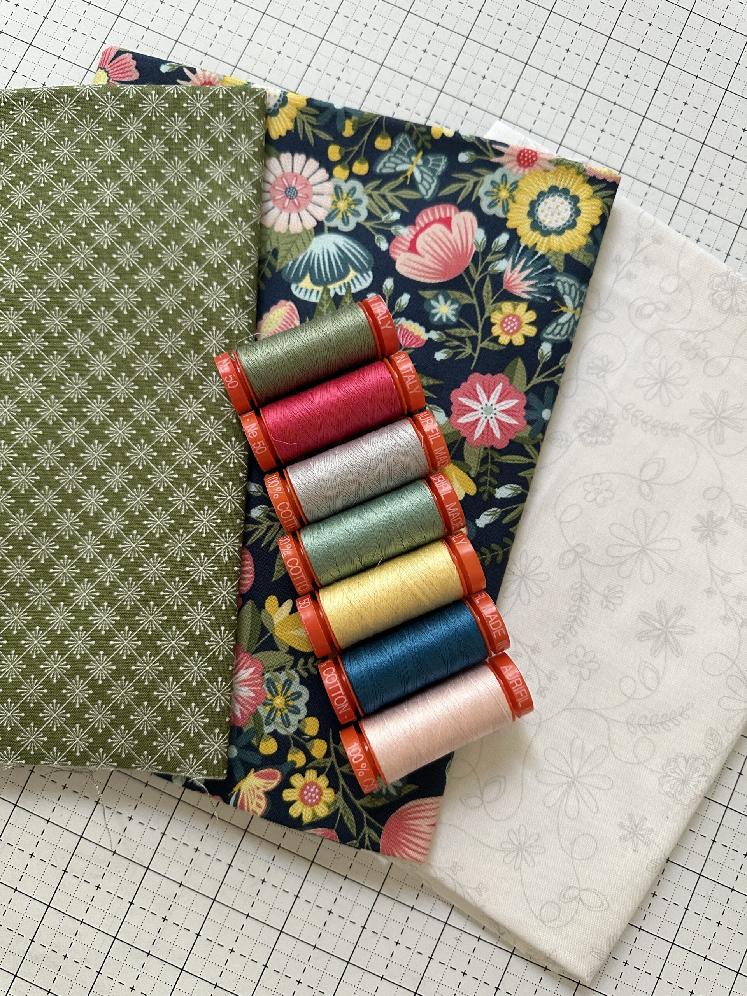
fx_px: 691
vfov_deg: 71.6
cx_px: 374
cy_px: 498
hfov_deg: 56.8
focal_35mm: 24
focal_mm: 6.86
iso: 400
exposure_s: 1/59
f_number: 1.78
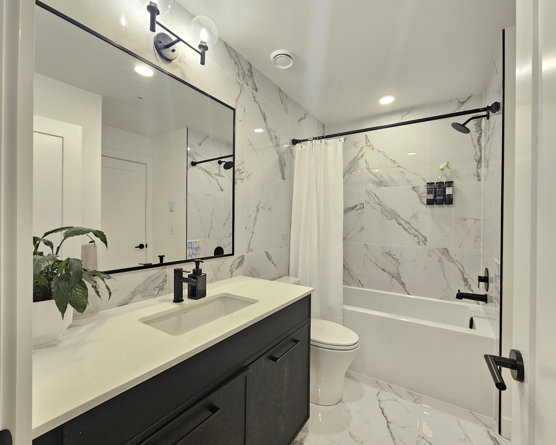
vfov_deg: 88.0
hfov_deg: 100.7
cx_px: 276
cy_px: 220
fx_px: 230
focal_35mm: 14
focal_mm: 2.2
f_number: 2.2
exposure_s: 1/60
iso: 400
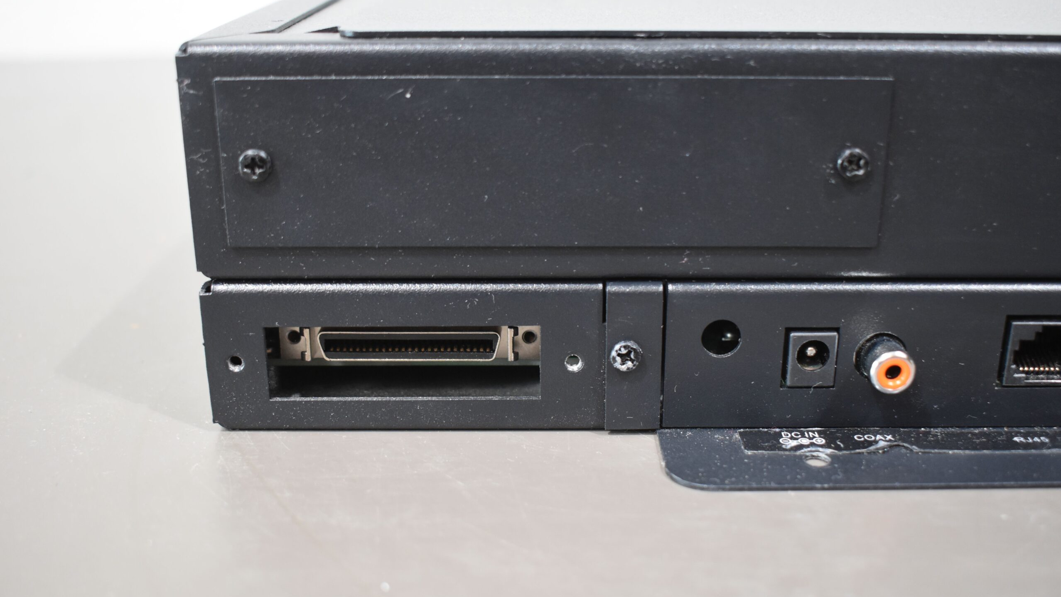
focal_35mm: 43
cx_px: 531
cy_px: 325
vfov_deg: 28.0
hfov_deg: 47.8
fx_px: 1196
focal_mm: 27
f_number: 4
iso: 1100
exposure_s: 1/60
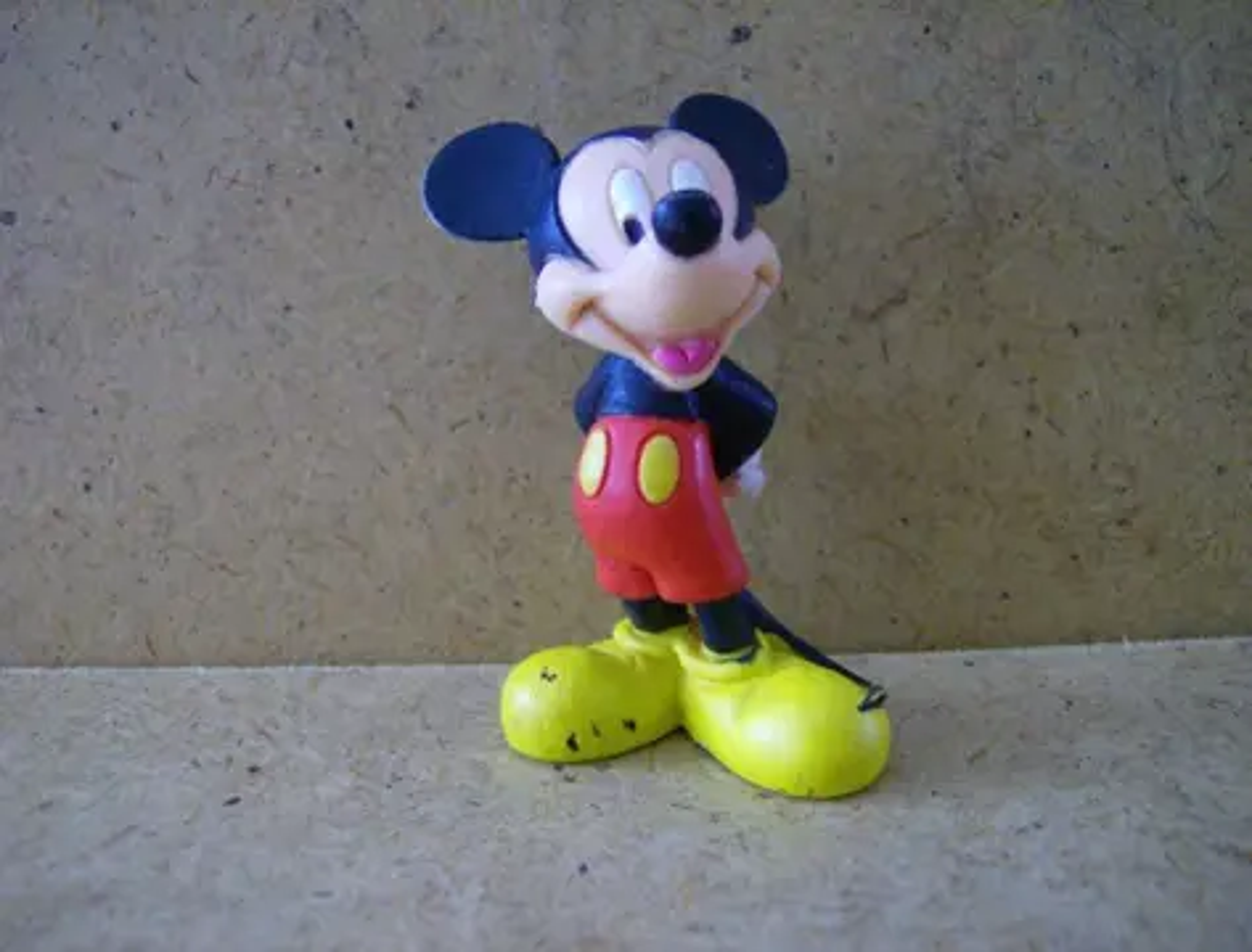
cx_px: 626
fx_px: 1309
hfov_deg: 51.1
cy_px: 476
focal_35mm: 36
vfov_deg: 40.0
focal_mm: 6
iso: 200
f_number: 2.8
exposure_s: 1/24.7
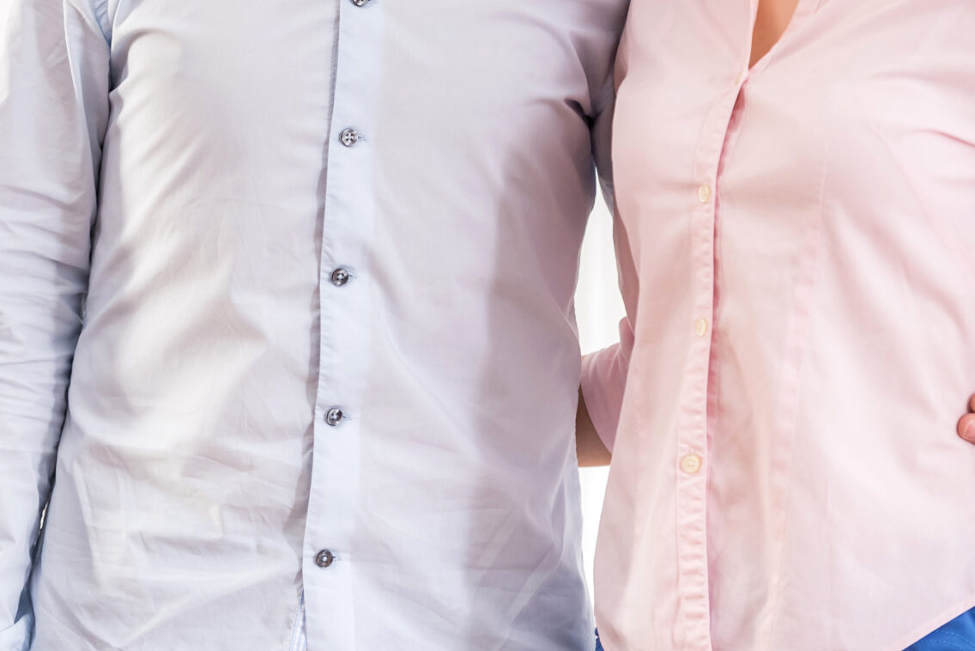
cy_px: -49
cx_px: 70
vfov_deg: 4.7
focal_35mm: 293
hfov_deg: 7.0
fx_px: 7937
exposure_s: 1/250
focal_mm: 130
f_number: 3.2
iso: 400
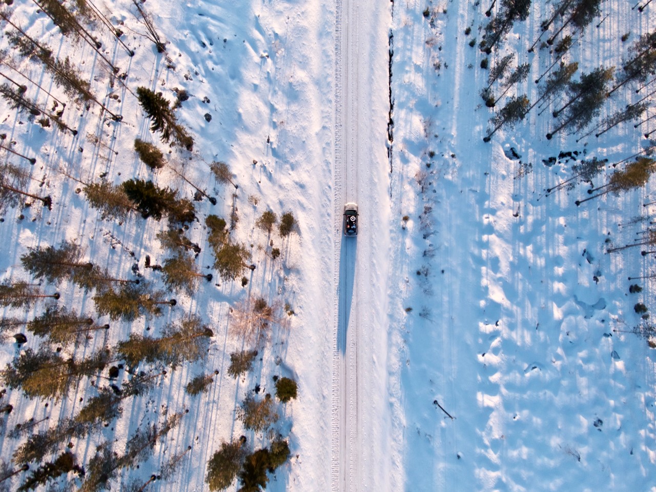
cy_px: 246
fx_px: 455
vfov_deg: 56.8
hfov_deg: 71.6
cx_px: 328
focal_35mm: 24
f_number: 2.8
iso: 100
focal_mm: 4.39
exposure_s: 1/80
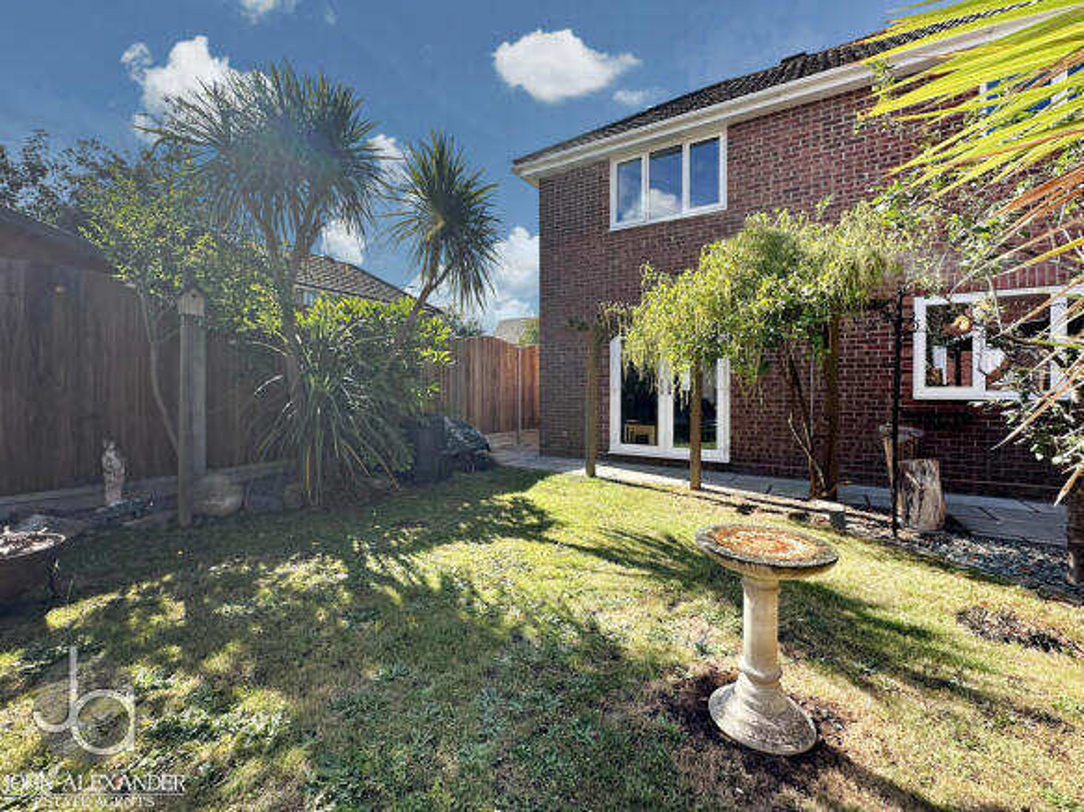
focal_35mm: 14
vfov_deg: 85.7
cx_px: 542
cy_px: 406
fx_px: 438
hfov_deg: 102.1
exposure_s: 1/769
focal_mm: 2.22
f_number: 2.2
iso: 40
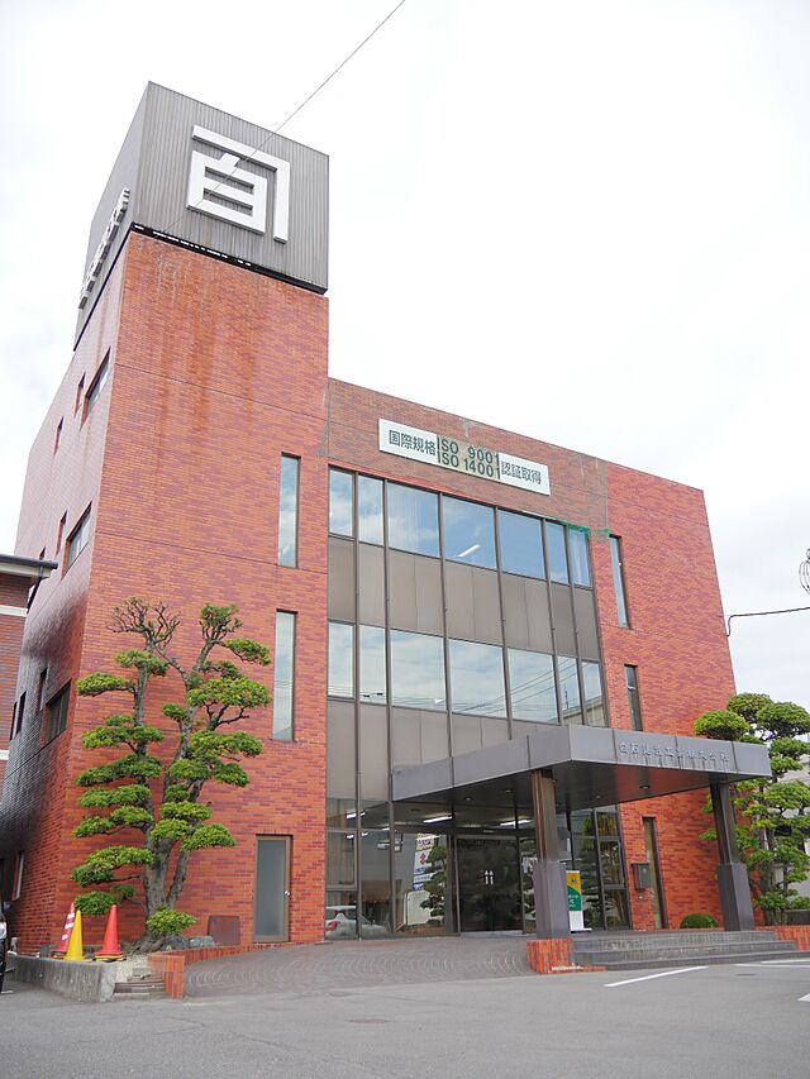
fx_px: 873
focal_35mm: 28
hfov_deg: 49.8
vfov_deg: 63.4
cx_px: 405
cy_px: 540
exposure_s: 1/400
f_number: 3.5
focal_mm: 14
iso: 200
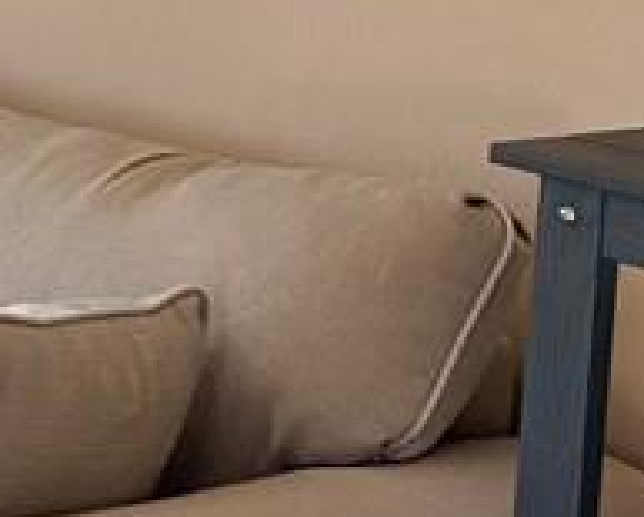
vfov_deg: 7.7
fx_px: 3703
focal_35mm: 194
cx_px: -1522
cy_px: -437
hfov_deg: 8.0
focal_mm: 6.76
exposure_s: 1/308
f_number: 1.78
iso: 80
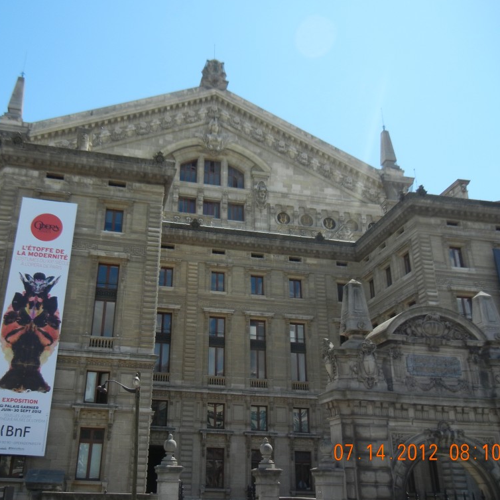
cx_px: 203
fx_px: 588
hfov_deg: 45.8
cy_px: 251
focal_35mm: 36
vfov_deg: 46.0
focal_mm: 5.4
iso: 160
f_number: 7
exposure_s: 1/273
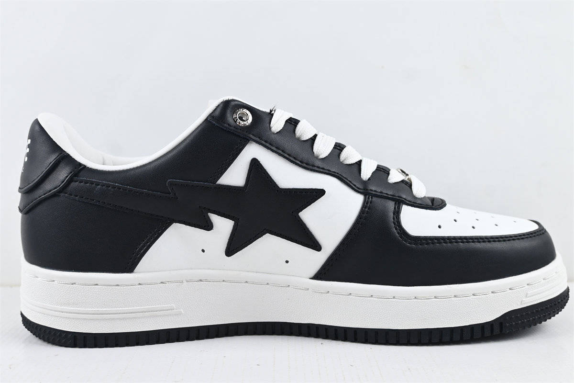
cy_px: 192
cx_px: 287
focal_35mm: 41
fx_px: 658
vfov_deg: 32.4
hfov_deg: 47.2
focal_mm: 27.5
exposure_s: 1/125
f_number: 5
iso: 400
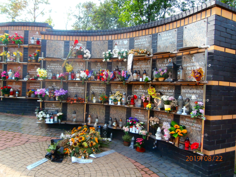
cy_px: 88
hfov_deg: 71.6
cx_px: 118
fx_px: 164
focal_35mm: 24
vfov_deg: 56.8
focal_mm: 4.2
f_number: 3
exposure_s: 1/320
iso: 100
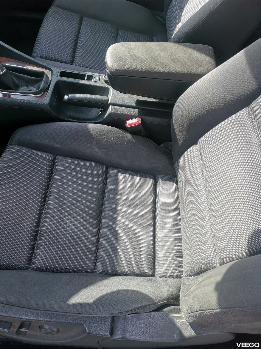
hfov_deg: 51.4
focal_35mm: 27
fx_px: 271
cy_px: 174
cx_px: 130
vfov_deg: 65.3
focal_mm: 5.58
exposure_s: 1/309
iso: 50
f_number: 1.8
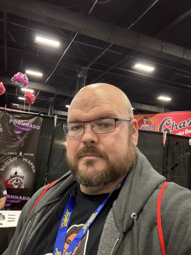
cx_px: 96
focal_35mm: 30
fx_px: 221
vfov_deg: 60.0
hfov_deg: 46.8
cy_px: 128
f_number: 1.9
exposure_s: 1/30
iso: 500
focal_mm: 2.71
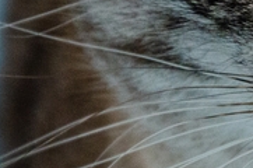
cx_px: 393
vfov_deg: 2.0
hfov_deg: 3.0
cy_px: 8
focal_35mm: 697
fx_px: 4891
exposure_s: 1/100
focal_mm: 105
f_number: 7.1
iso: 1600
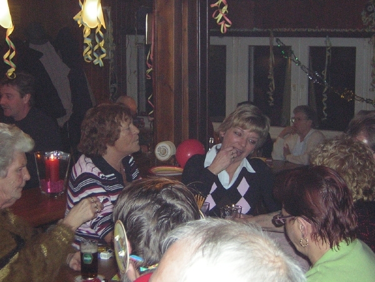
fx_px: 758
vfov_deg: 21.0
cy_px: 141
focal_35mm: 70
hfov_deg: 27.8
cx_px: 188
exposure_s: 1/60.1
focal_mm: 9.1
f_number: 3.6
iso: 200
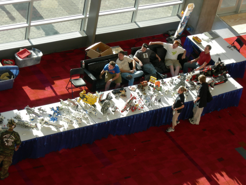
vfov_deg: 13.5
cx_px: 123
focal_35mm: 110
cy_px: 92
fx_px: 782
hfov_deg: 17.9
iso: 64
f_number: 4.8
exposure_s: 1/86.7
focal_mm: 23
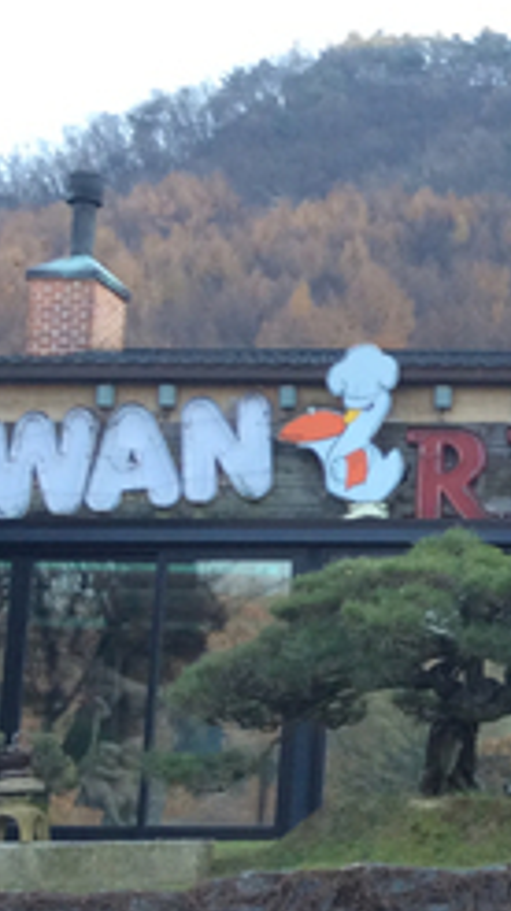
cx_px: 735
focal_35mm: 102
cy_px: 463
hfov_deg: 11.4
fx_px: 2462
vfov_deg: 21.0
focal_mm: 3.3
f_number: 2.4
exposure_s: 1/124
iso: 32
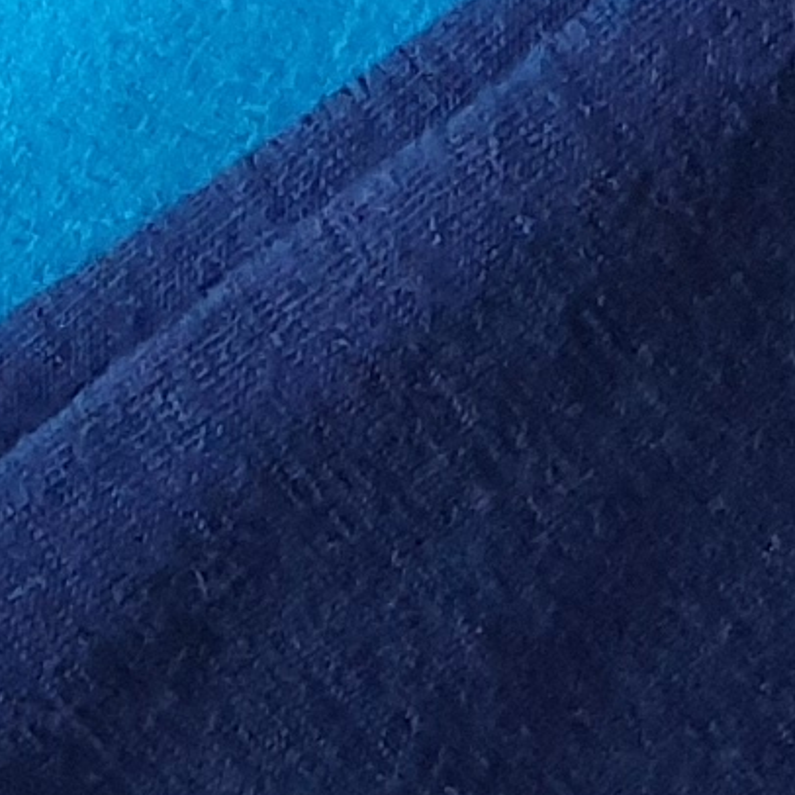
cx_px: -63
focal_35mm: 228
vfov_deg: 6.9
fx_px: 5924
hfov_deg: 7.6
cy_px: -1604
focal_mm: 4.3
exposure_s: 1/50
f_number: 2.4
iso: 320
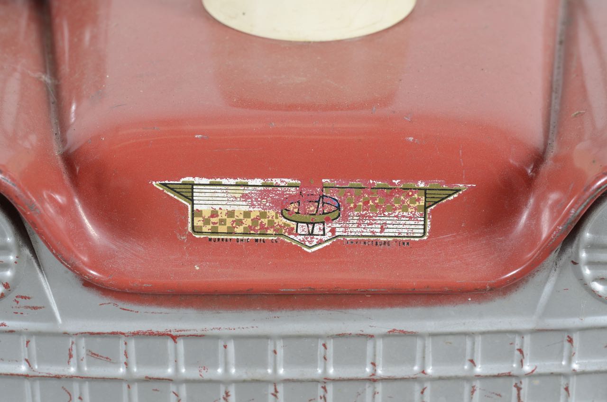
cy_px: 201
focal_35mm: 90
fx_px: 1514
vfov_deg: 15.1
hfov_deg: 22.7
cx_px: 304
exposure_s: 1/125
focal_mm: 60
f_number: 8
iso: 100
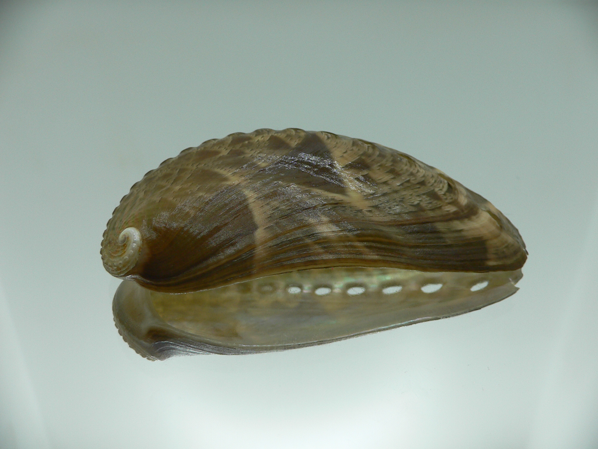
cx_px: 299
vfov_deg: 40.7
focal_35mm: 35
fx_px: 605
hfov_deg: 52.6
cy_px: 224
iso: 80
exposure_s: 1/80
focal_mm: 4.6
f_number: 2.8
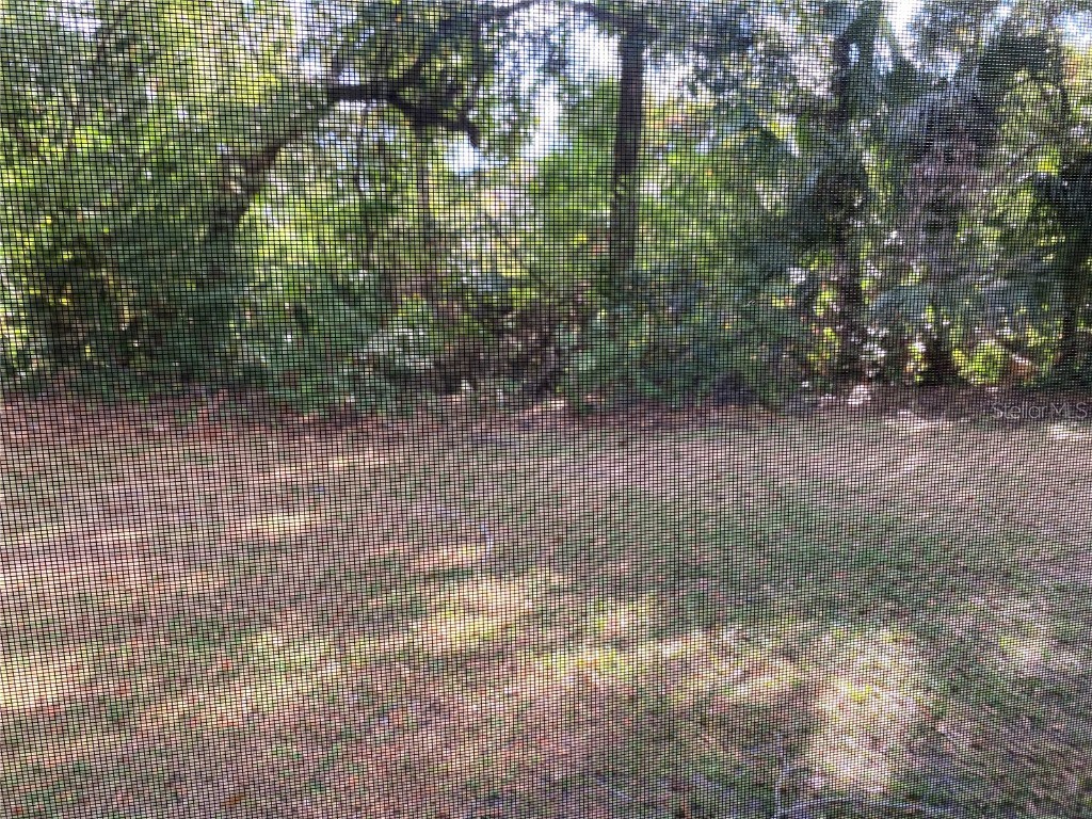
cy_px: 410
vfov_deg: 53.1
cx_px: 546
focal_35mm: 26
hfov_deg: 67.3
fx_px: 820
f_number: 1.8
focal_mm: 4.25
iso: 64
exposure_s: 1/122
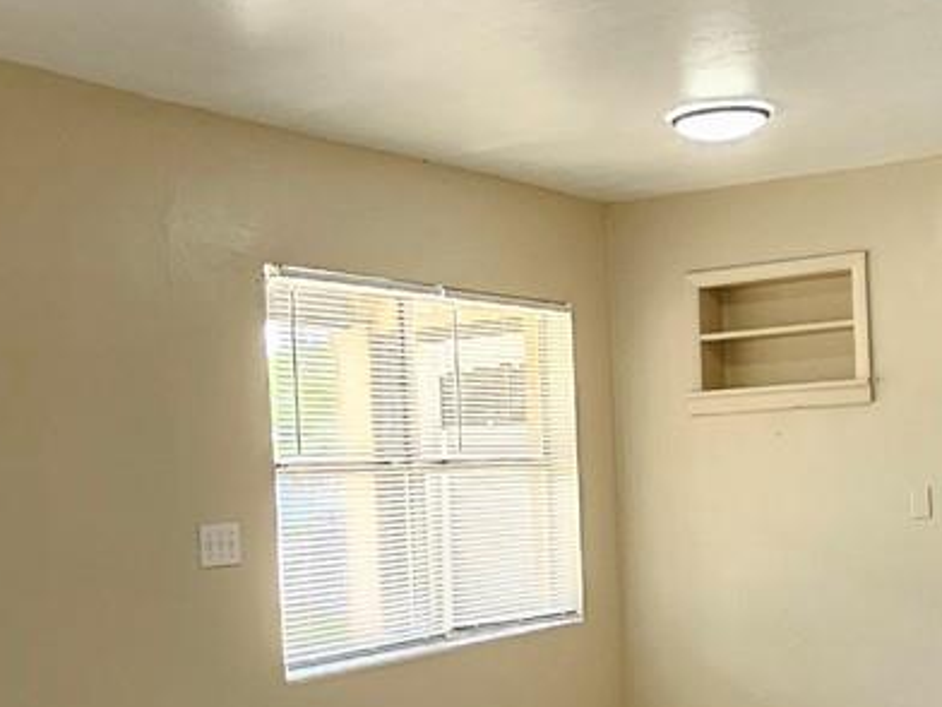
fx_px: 1442
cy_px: 531
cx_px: 423
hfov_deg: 36.1
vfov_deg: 27.1
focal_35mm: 53
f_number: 2.2
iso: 100
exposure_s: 1/60
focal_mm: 2.2
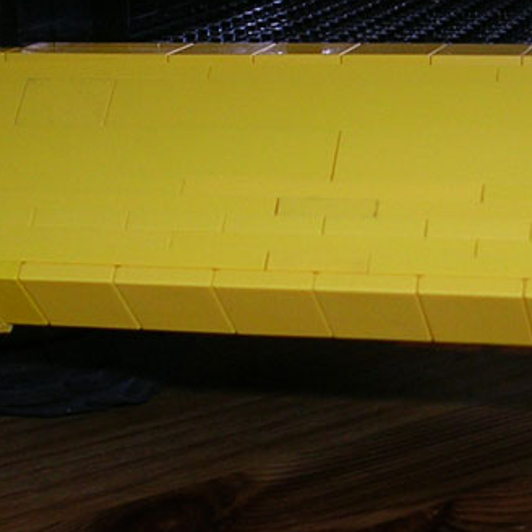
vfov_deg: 16.5
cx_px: 365
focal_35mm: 105
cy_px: 133
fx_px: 1826
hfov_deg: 16.5
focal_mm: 5.8
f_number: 2.8
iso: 50
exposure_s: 1/60.1
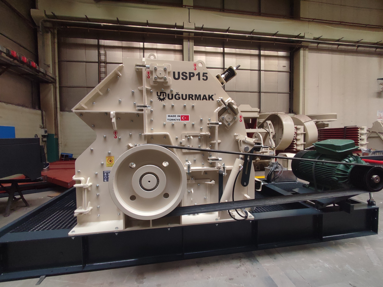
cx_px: 192
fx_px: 177
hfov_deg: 94.5
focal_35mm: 16
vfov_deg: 78.2
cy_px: 144
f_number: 2.2
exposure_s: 1/30
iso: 465
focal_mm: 1.65
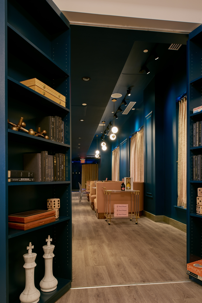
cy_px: 152
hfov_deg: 53.2
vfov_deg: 73.7
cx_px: 101
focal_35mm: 24
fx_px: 202
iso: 64
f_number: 16
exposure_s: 10
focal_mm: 24
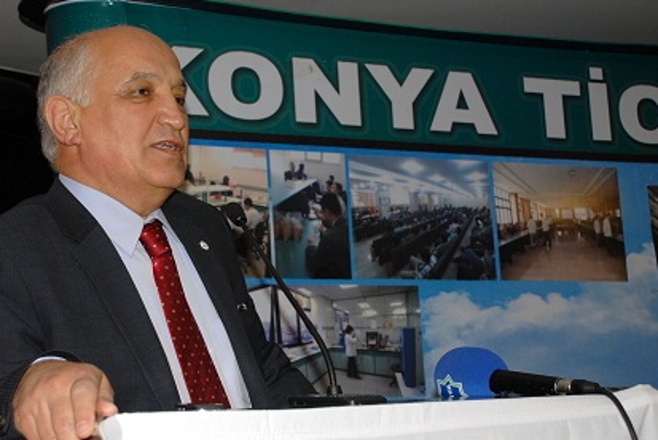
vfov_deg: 19.7
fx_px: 1262
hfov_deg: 29.2
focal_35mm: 69
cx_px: 292
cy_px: 263
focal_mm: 38
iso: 200
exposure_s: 1/60
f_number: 4.5
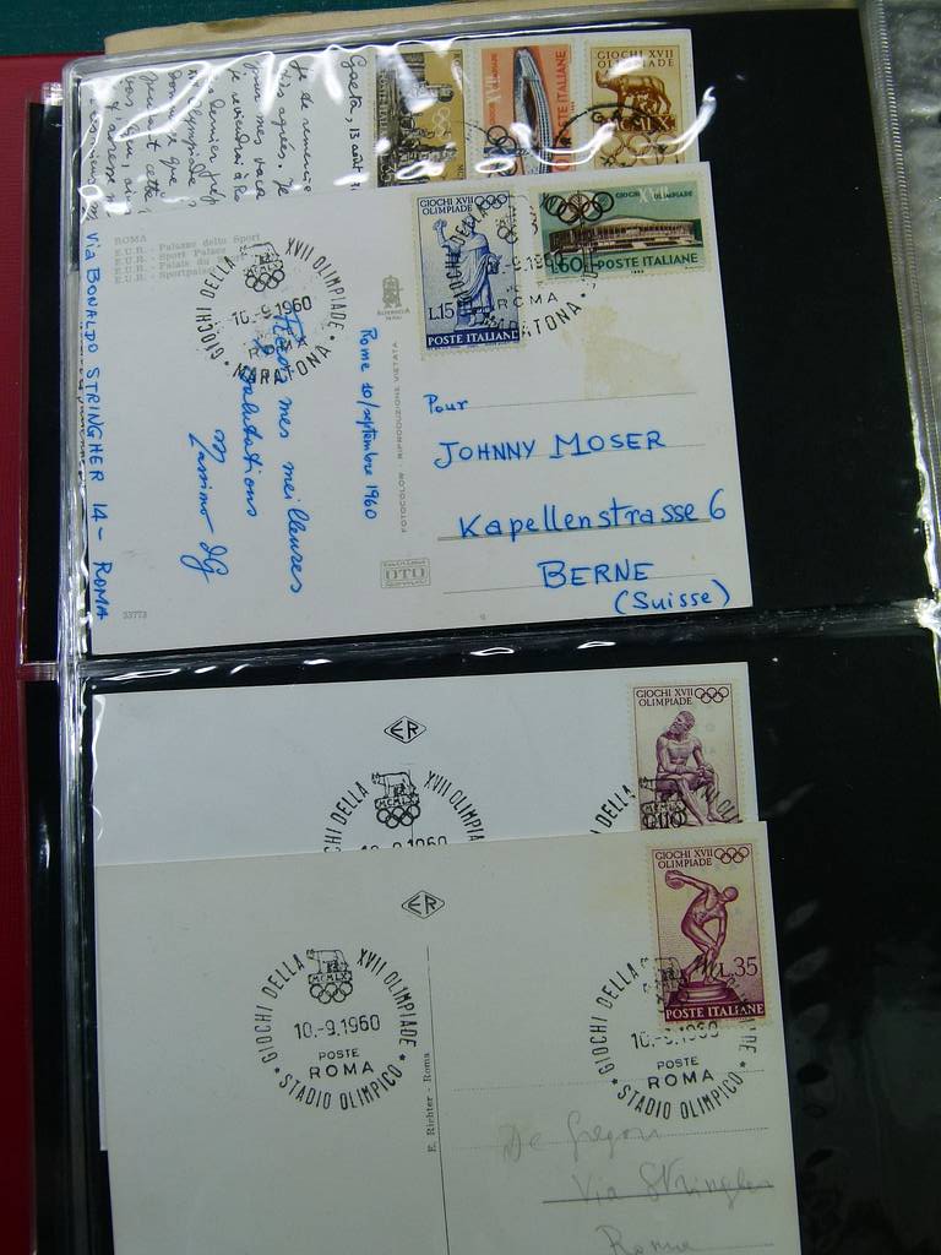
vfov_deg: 51.4
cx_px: 470
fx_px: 1305
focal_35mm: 36
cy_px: 628
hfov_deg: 39.7
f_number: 4
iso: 100
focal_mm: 6.5
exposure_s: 1/125
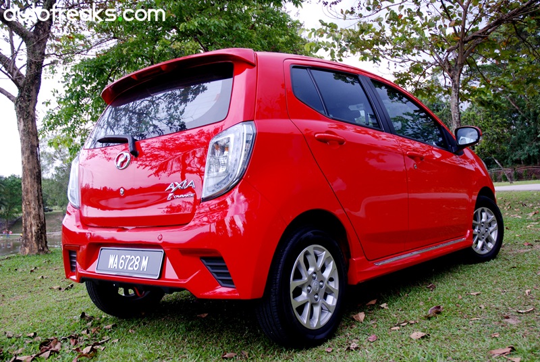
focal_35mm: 36
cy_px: 181
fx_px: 541
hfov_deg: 53.1
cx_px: 270
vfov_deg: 37.0
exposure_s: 1/100
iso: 200
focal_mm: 24
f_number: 5
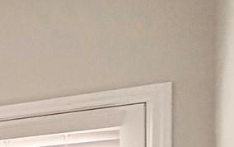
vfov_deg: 11.1
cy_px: 293
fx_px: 683
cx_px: -567
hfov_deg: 9.8
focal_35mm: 107
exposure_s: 1/120
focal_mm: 2.22
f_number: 2.2
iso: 160
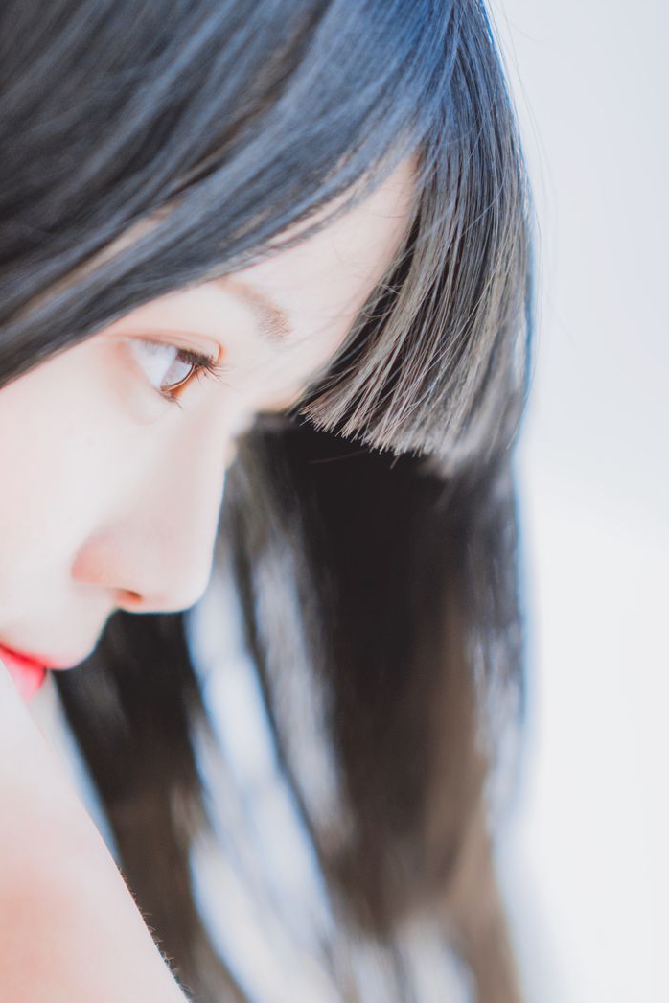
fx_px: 2395
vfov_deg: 23.5
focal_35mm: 86
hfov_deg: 15.9
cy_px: 691
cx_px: 229
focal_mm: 50
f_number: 1.4
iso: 640
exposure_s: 1/640
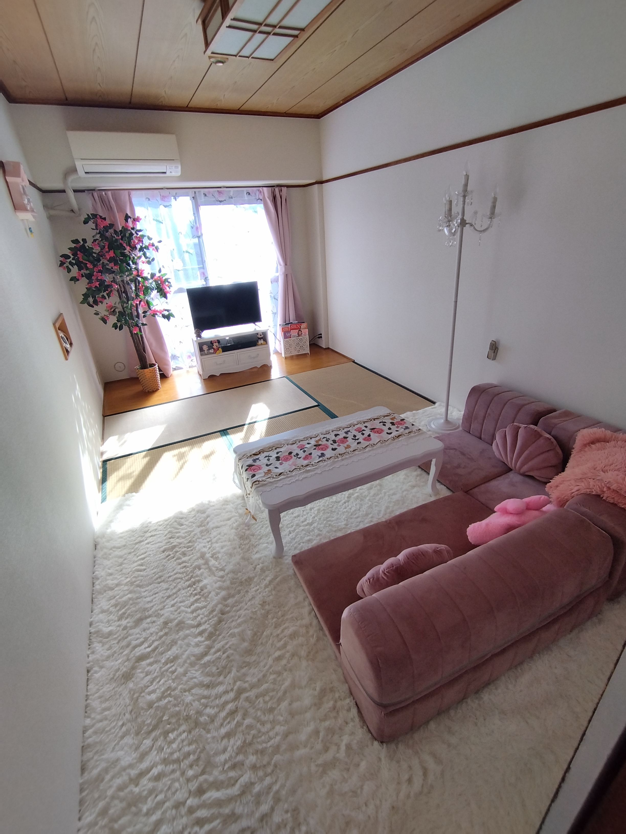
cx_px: 313
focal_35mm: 16
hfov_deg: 78.1
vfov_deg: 94.5
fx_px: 386
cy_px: 417
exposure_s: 1/185
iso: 50
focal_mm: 1.65
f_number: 2.2
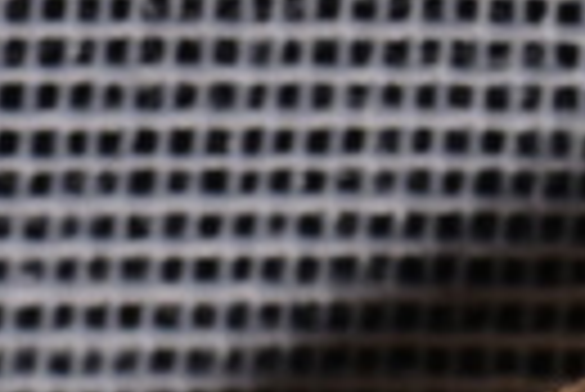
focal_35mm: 775
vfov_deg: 1.8
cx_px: 1606
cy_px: 865
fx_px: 12608
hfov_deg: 2.6
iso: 100
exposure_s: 1/60
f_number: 22
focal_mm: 85
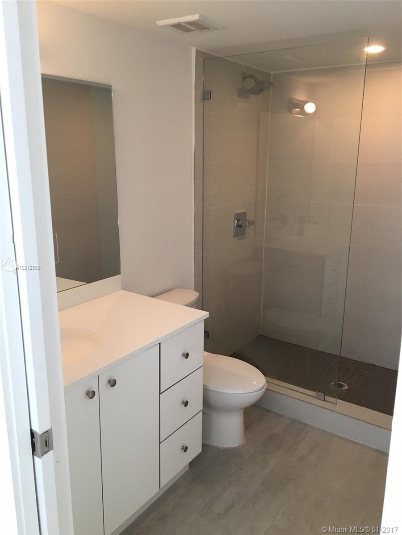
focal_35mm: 29
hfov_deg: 48.2
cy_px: 268
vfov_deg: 61.7
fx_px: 449
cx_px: 201
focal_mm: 4.15
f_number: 2.2
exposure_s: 1/30
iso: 80
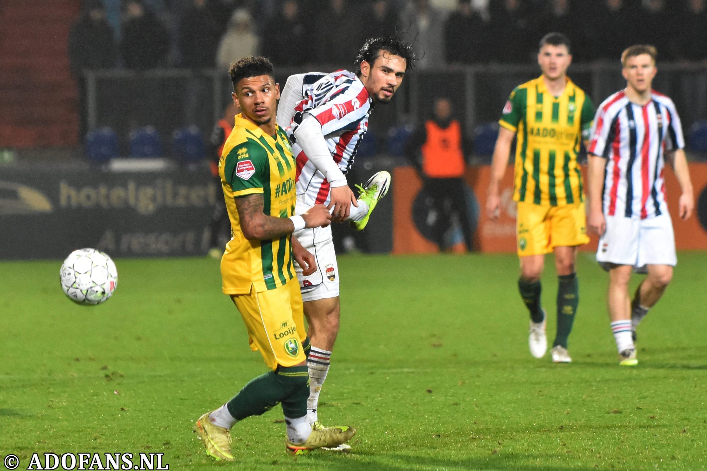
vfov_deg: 5.1
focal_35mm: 270
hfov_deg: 7.6
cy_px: 236
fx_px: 5302
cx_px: 354
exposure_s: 1/800
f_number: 2.8
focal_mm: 180
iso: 3200
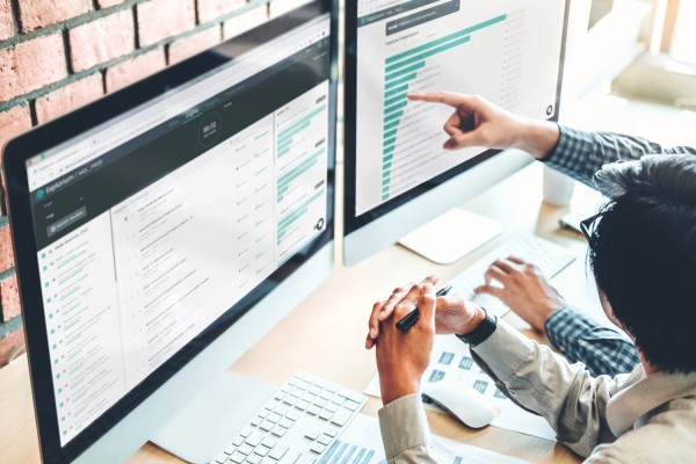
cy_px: 232
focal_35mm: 53
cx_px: 348
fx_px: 1025
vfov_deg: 25.5
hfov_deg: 37.5
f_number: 2
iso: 200
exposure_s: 1/160
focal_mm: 35
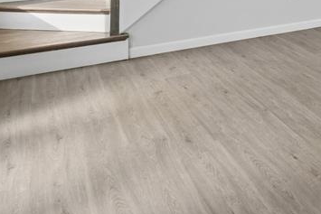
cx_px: 415
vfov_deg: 23.8
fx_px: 437
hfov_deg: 31.4
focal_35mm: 49
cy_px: -73
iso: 250
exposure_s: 1/50
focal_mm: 17
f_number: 8
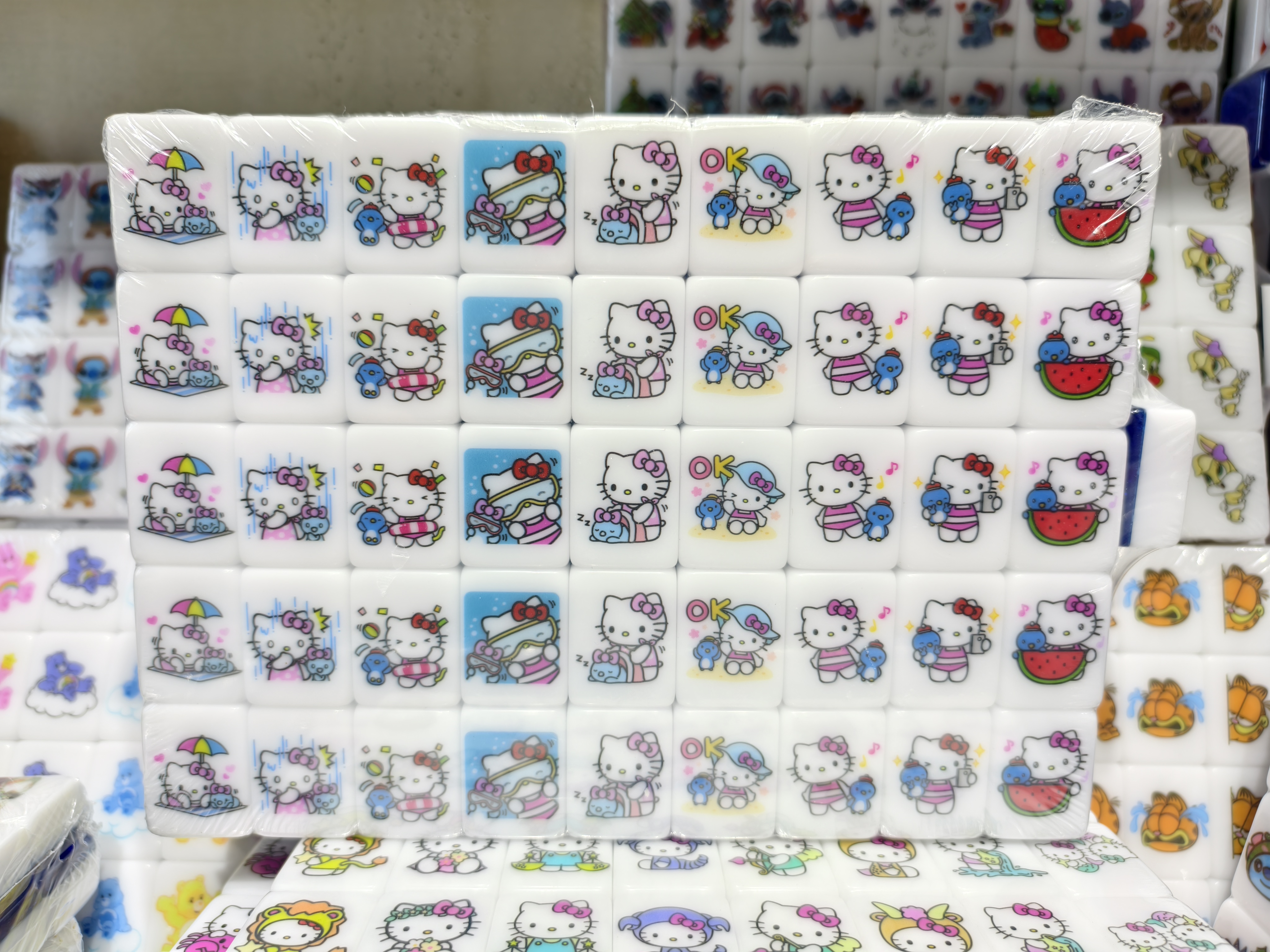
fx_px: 844
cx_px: 635
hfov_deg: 73.9
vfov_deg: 58.9
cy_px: 476
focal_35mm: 23
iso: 72
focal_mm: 6.54
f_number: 1.57
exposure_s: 1/100
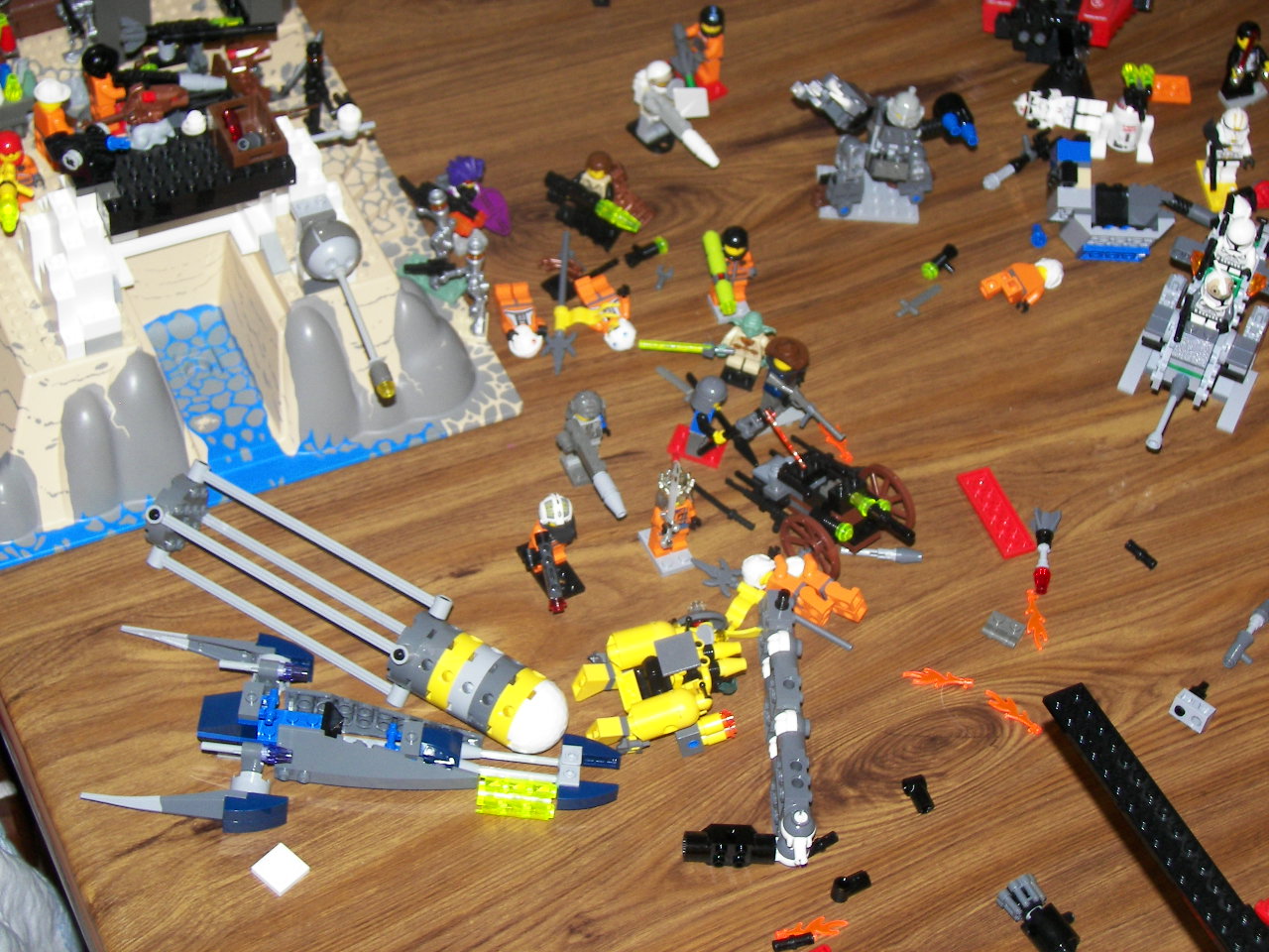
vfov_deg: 18.2
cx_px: 634
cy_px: 476
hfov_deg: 24.1
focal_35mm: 81
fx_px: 2969
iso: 100
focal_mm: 13.4
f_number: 2.8
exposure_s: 1/40
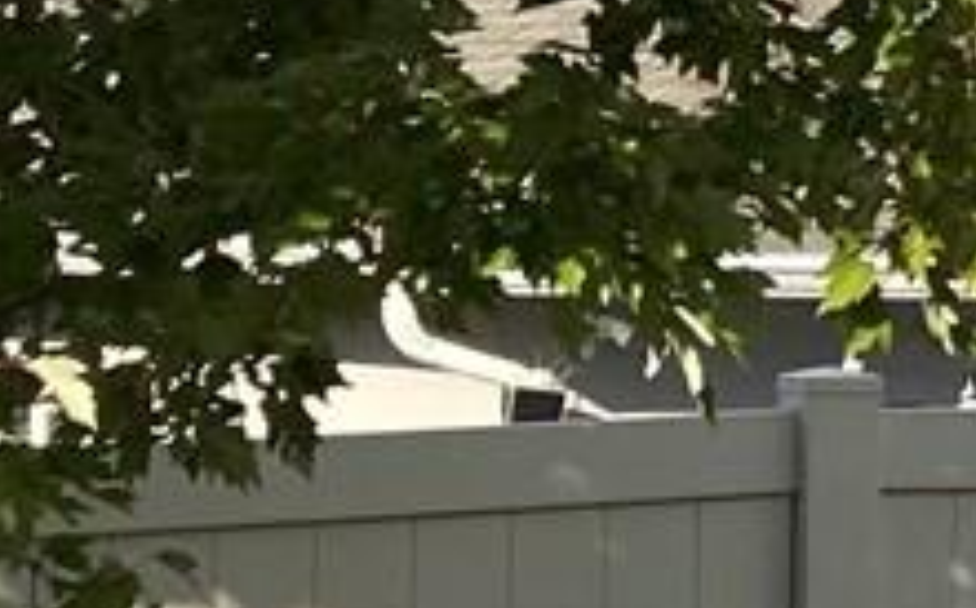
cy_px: 178
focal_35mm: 216
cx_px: 2759
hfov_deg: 8.4
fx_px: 5740
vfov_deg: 6.1
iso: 20
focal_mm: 3.99
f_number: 1.8
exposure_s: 1/1946
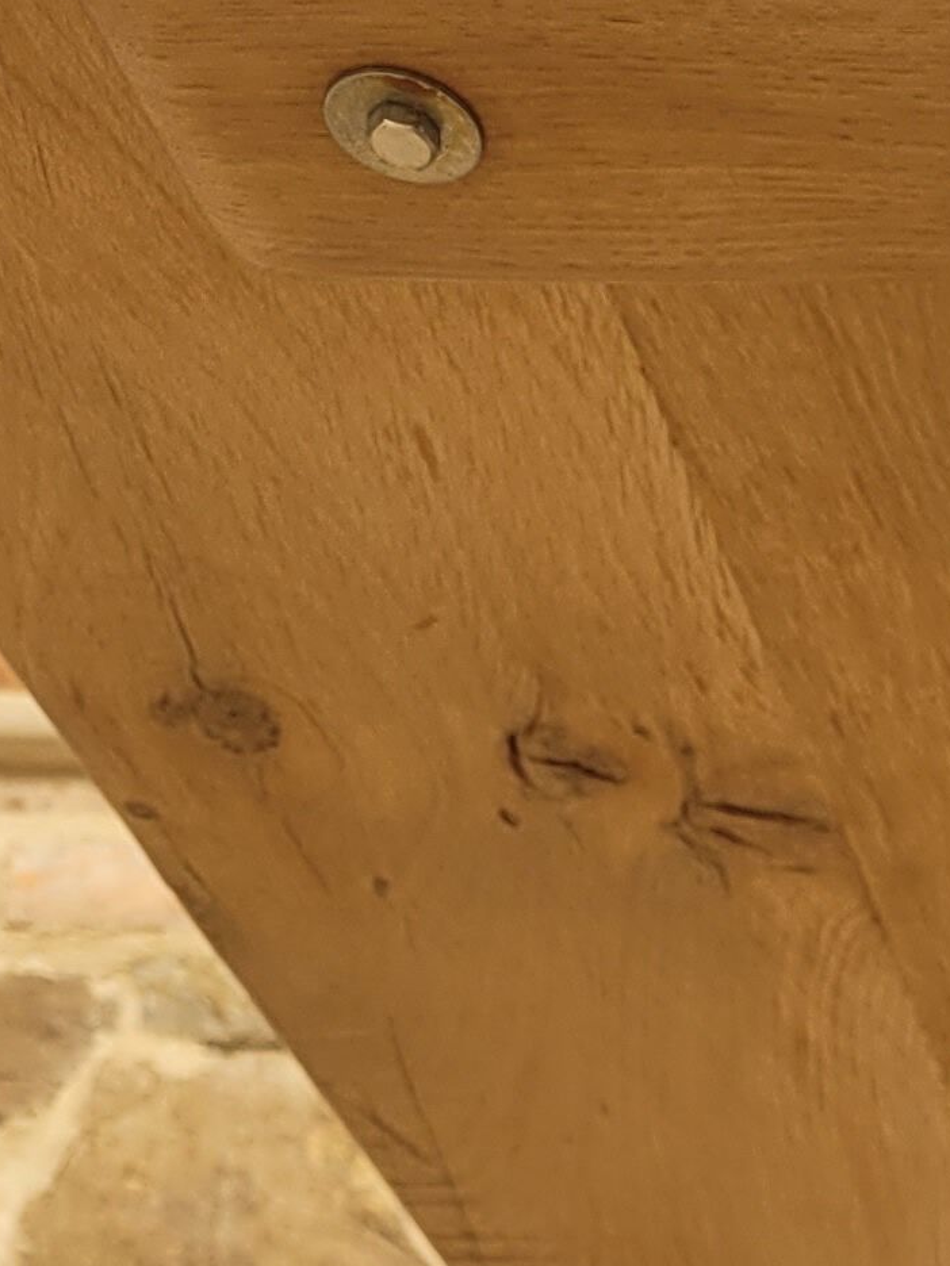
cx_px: 1931
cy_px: 2683
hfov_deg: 11.8
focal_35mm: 112
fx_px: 4098
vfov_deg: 14.1
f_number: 1.8
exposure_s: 1/607
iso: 40
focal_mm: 5.4
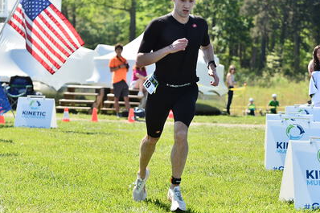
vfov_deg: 9.7
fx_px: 1253
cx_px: 167
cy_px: 80
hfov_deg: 14.6
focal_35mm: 141
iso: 200
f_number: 4
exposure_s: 1/2000
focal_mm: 102
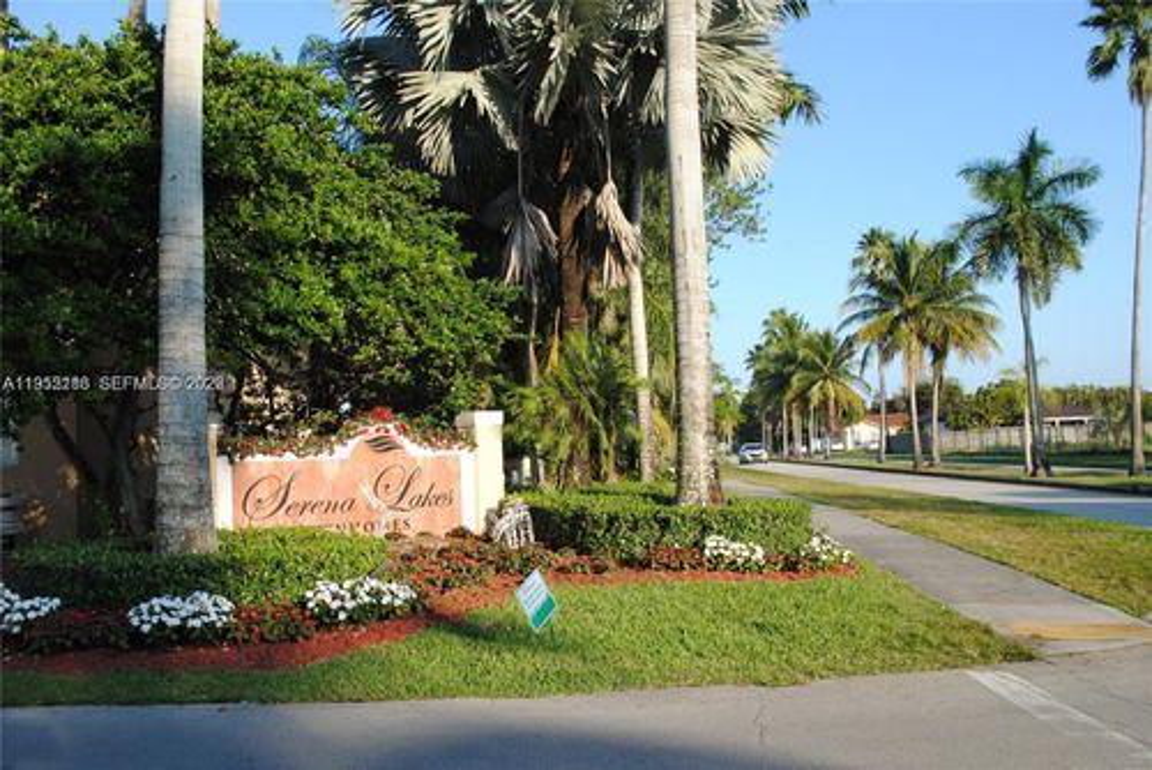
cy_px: 385
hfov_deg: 61.9
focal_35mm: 30
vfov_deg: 43.7
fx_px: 961
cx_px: 576
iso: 100
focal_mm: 20
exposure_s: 1/200
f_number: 7.1
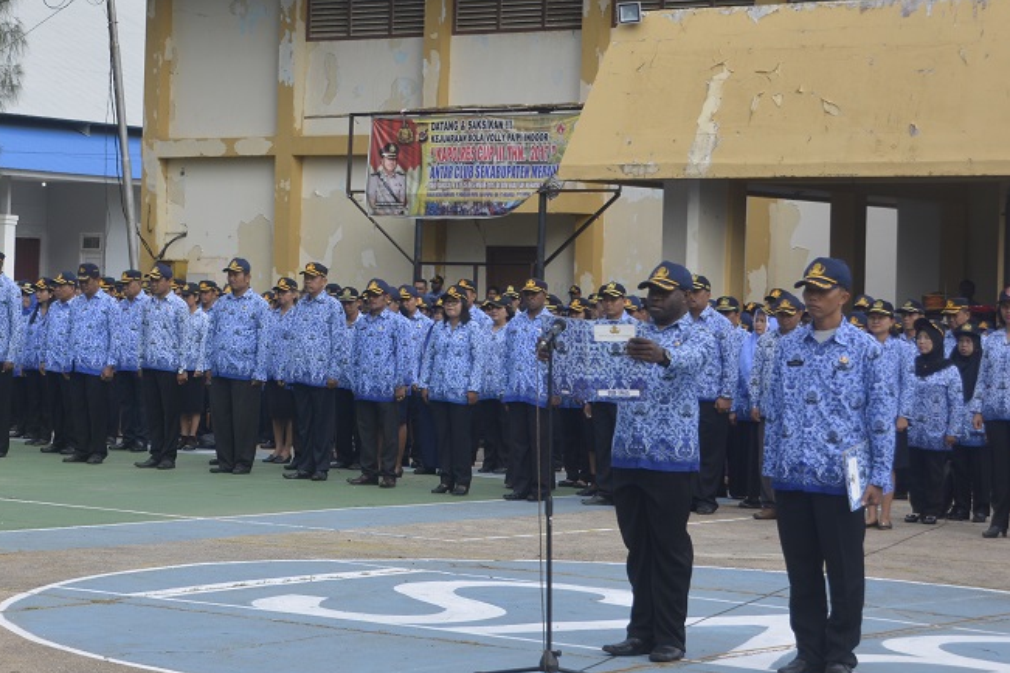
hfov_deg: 19.2
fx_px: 2946
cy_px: 216
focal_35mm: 105
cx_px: 178
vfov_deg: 13.0
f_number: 8
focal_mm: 38
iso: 200
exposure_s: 1/250
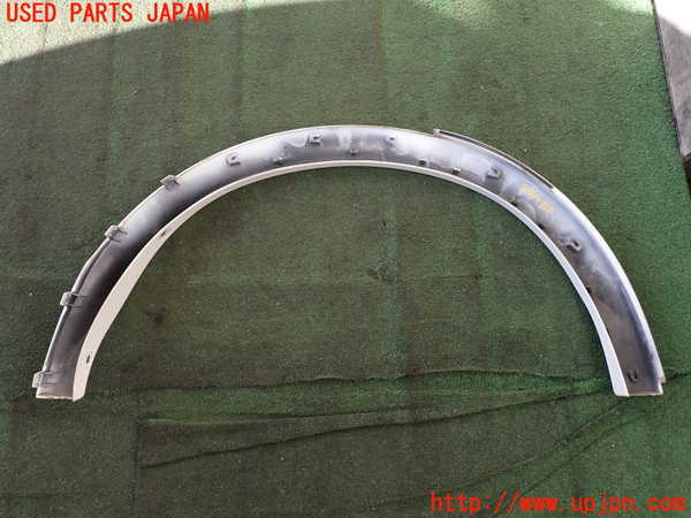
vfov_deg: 54.9
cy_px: 259
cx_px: 346
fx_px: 499
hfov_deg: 69.4
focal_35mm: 25
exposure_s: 1/125
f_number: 2.8
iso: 100
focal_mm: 4.5
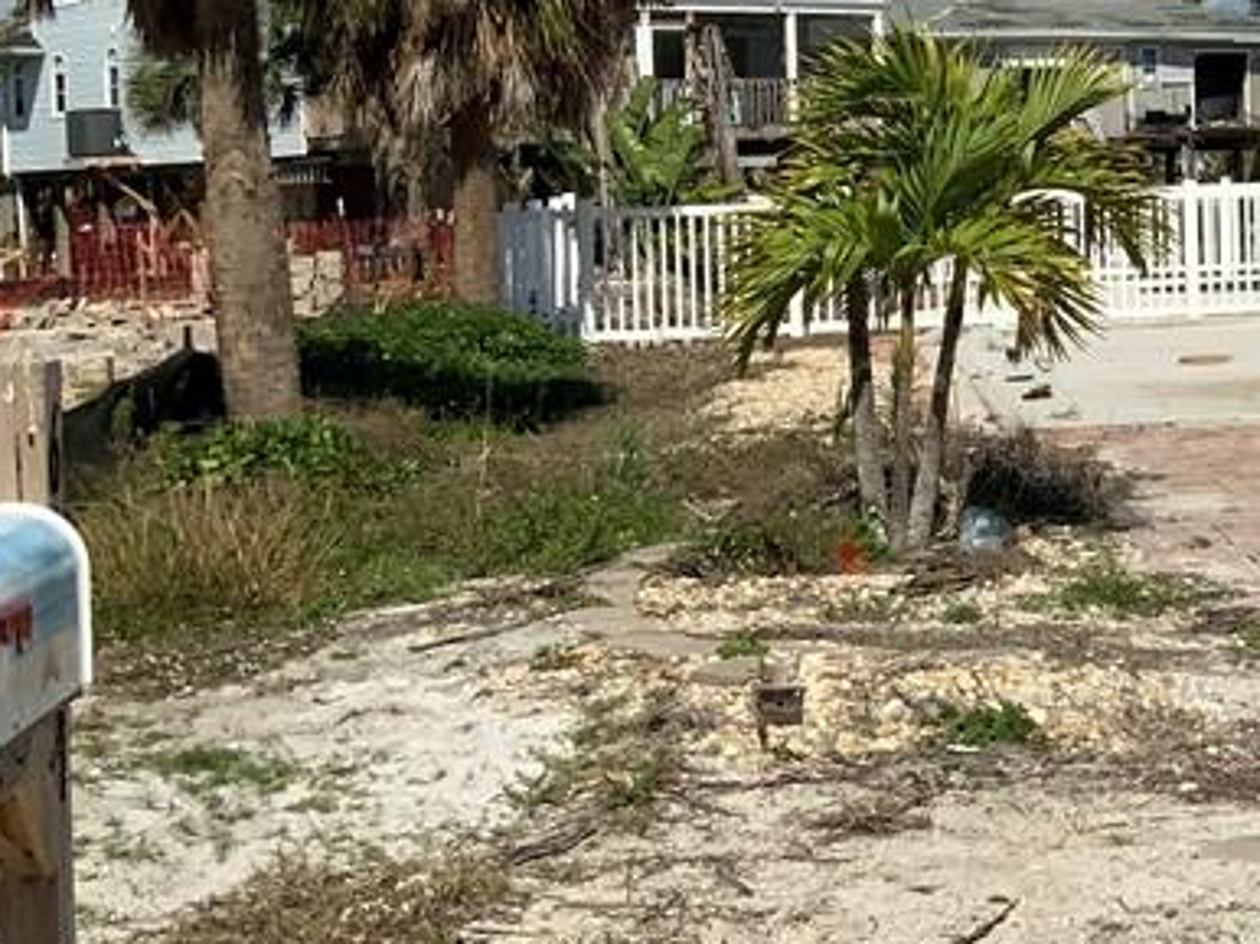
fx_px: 2801
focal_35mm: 77
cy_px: 127
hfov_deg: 23.4
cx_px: 1469
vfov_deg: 18.8
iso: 20
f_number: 1.8
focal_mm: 3
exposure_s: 1/4405
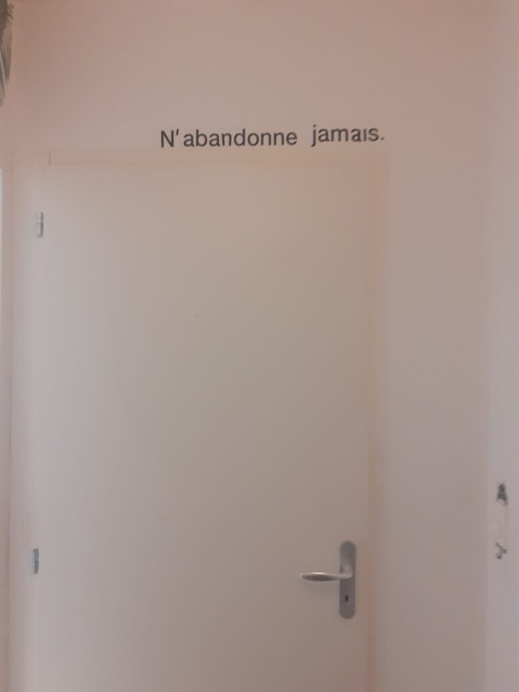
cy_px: 346
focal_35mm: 27
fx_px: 540
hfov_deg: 51.4
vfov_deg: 65.3
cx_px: 260
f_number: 1.9
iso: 200
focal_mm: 3.6
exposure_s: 1/33
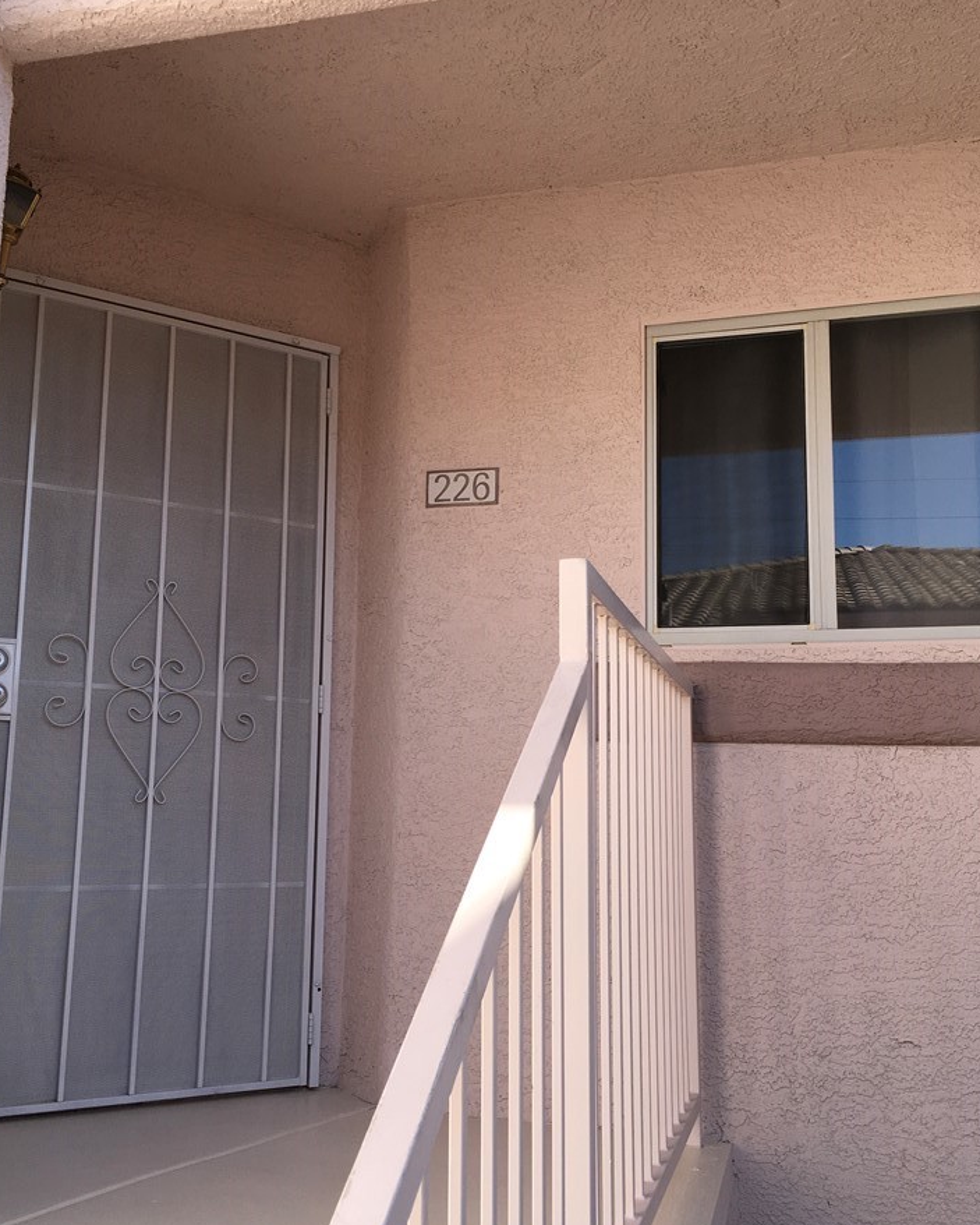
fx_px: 1196
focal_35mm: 33
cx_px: 474
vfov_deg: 54.2
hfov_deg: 44.6
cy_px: 642
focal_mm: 4.15
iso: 25
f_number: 2.2
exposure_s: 1/818
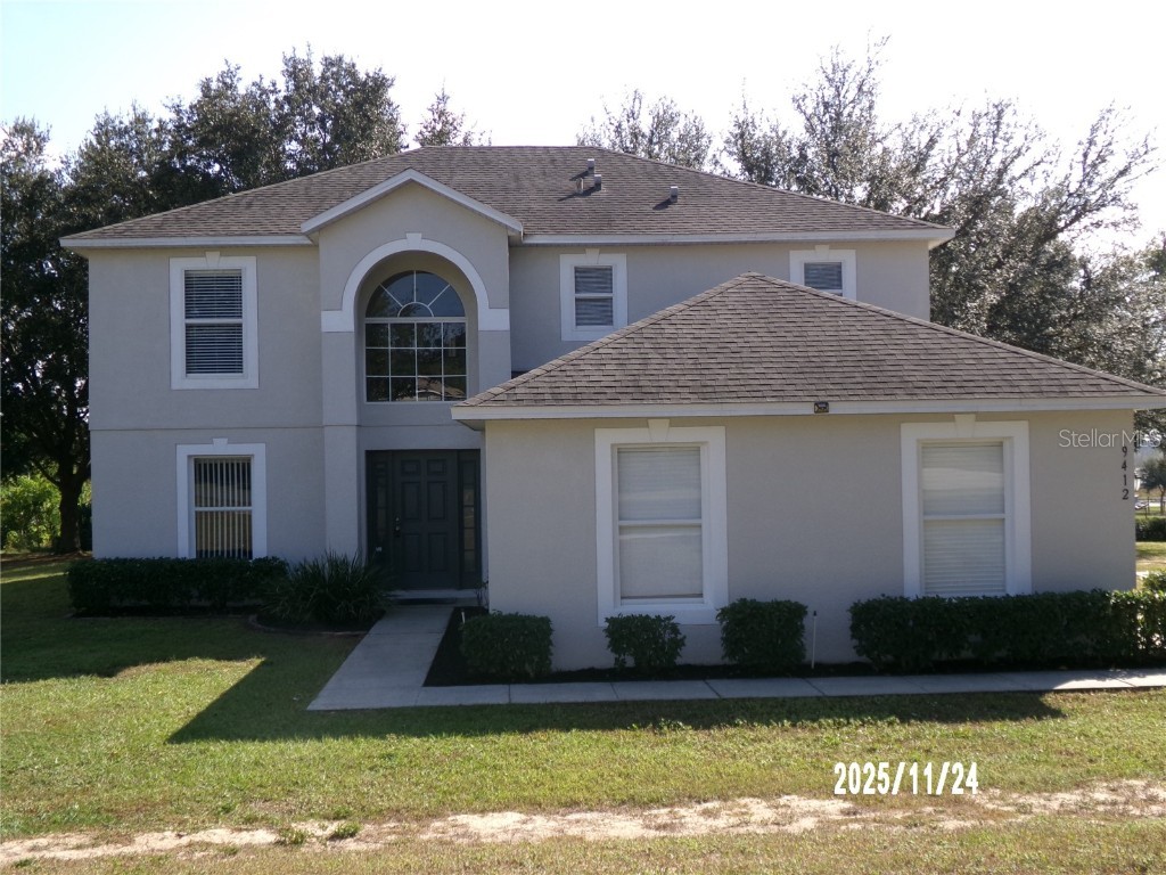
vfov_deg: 38.7
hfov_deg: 50.1
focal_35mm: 37
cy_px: 438
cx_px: 583
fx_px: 1246
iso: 100
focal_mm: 6.6
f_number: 4
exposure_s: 1/400
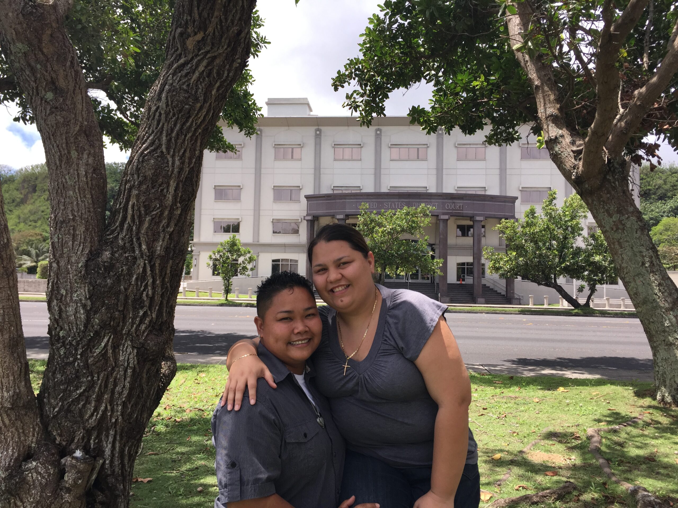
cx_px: 339
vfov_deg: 48.2
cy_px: 254
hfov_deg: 61.7
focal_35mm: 29
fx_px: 568
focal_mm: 4.15
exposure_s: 1/1014
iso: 32
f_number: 2.2
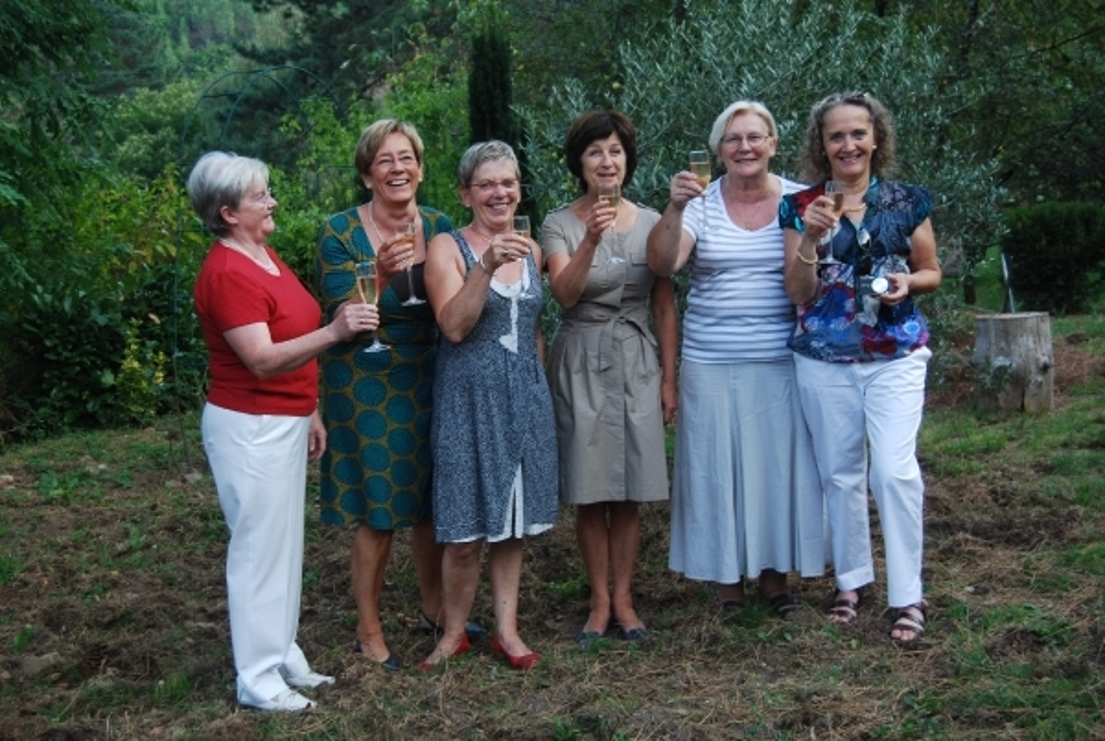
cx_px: 552
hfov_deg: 41.1
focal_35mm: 48
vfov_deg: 28.2
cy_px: 370
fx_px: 1475
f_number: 4.5
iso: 200
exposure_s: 1/80
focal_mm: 32
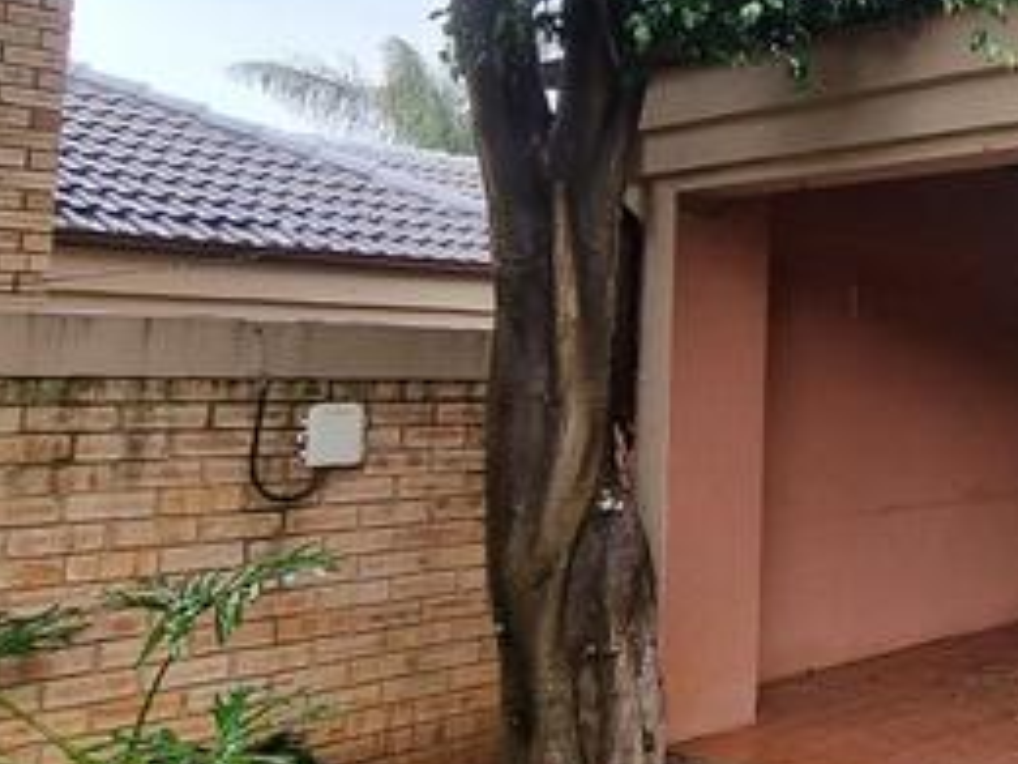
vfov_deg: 35.5
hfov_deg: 40.3
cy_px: 239
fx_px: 1176
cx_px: 1045
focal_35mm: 40
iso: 50
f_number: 2.2
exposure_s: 1/219
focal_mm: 2.2
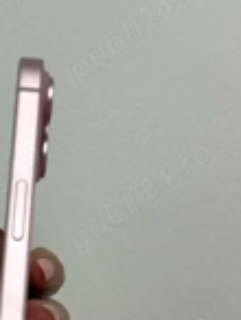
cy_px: 224
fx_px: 657
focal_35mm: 71
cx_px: 13
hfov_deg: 20.3
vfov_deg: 27.1
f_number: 1.6
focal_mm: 5.96
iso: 80
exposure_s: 1/50
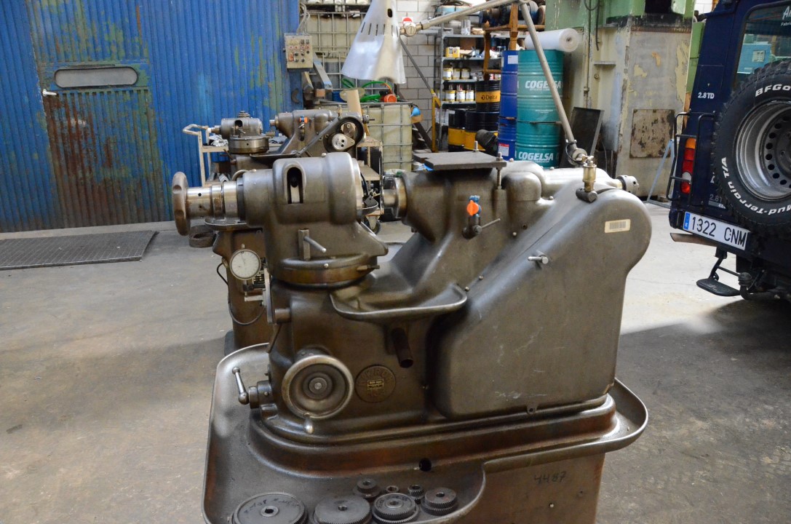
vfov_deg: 47.7
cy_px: 262
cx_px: 396
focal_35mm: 27
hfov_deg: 67.5
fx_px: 592
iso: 6400
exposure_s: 1/200
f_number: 5.6
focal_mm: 18
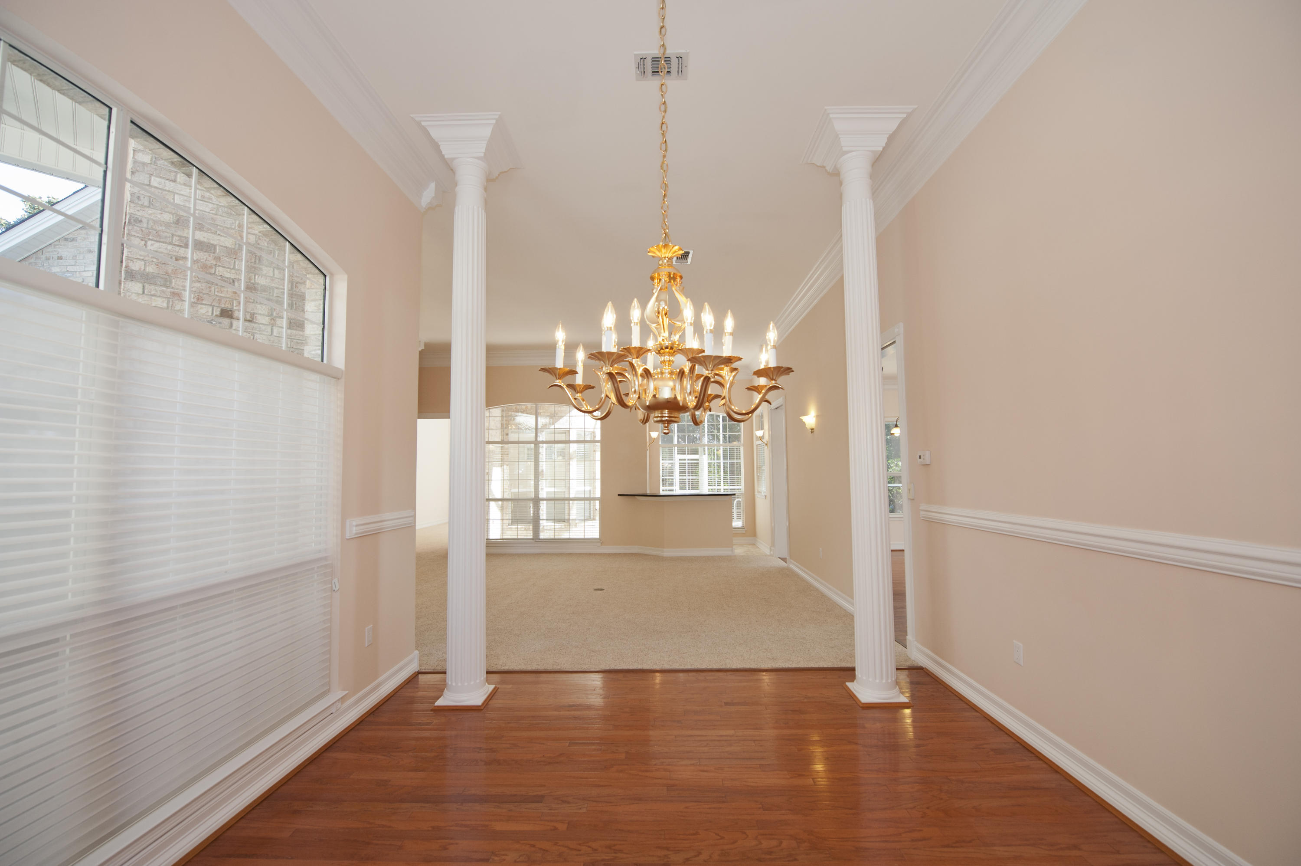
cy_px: 433
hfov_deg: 104.3
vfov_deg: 81.1
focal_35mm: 14
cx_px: 650
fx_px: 506
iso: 400
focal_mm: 14
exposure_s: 1/125
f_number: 4.5
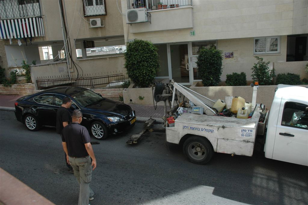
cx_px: 154
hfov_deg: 57.3
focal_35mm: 33
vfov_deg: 39.9
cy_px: 102
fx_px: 282
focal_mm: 22
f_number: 10
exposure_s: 1/400
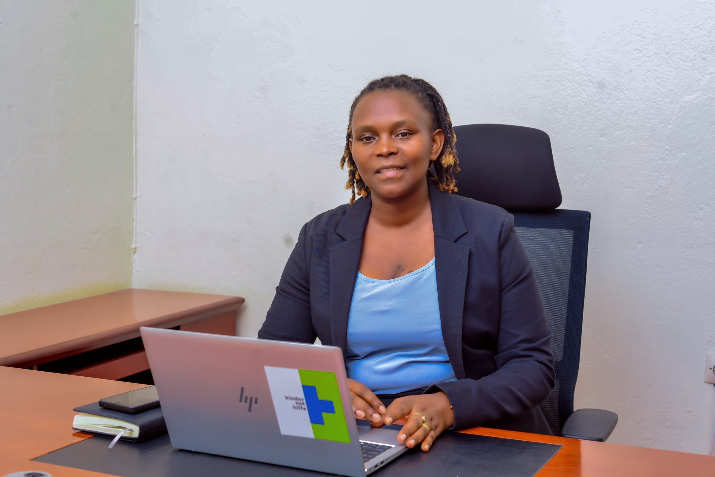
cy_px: 238
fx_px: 993
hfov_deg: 39.6
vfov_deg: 27.0
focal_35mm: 50
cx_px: 358
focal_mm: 50
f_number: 7.1
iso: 200
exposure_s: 1/160
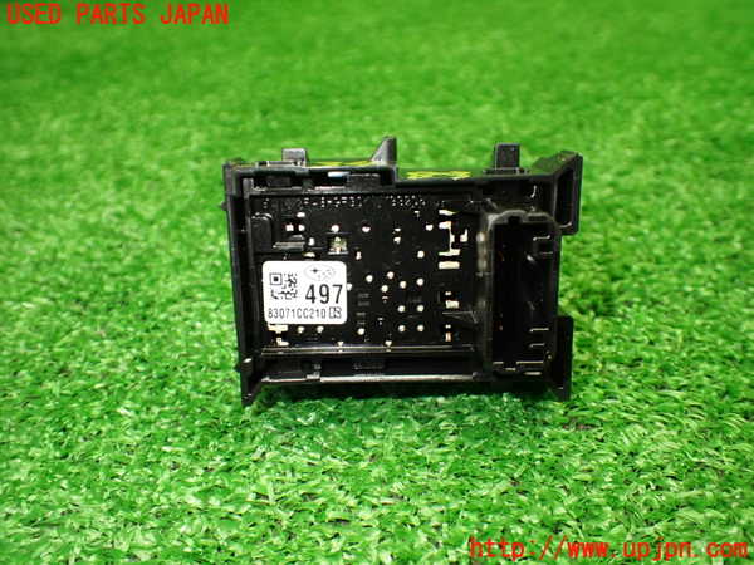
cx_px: 377
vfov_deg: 46.8
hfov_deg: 60.0
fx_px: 653
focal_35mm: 30
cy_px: 282
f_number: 2.3
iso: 640
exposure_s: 1/125
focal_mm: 5.4
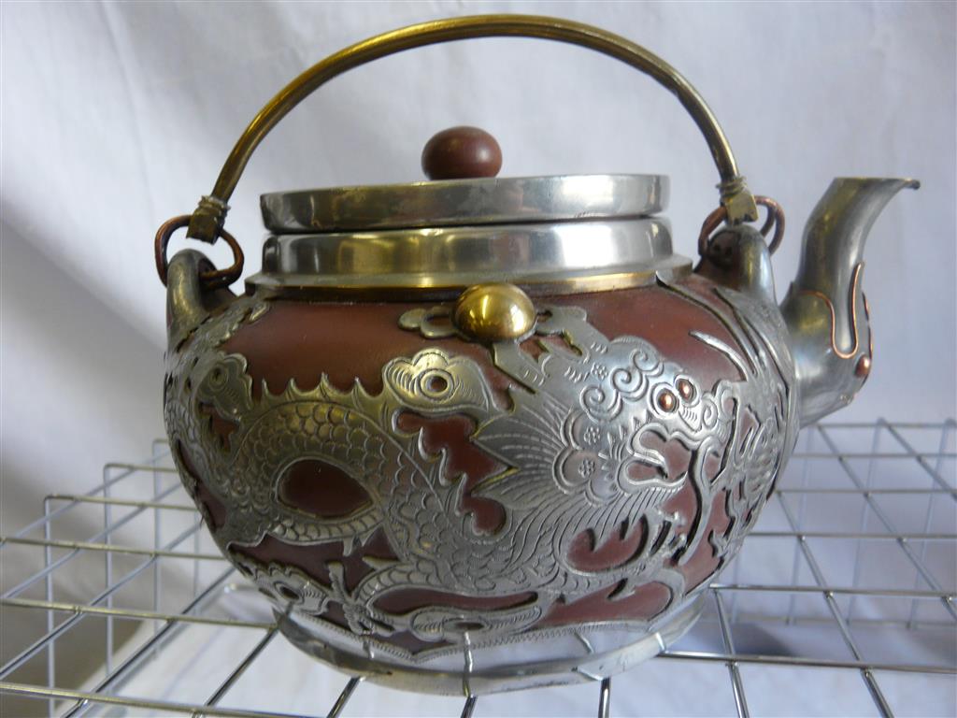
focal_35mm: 28
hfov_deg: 63.4
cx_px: 478
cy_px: 359
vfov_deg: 49.7
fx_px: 774
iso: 100
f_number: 2.8
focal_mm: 4.6
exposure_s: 1/30
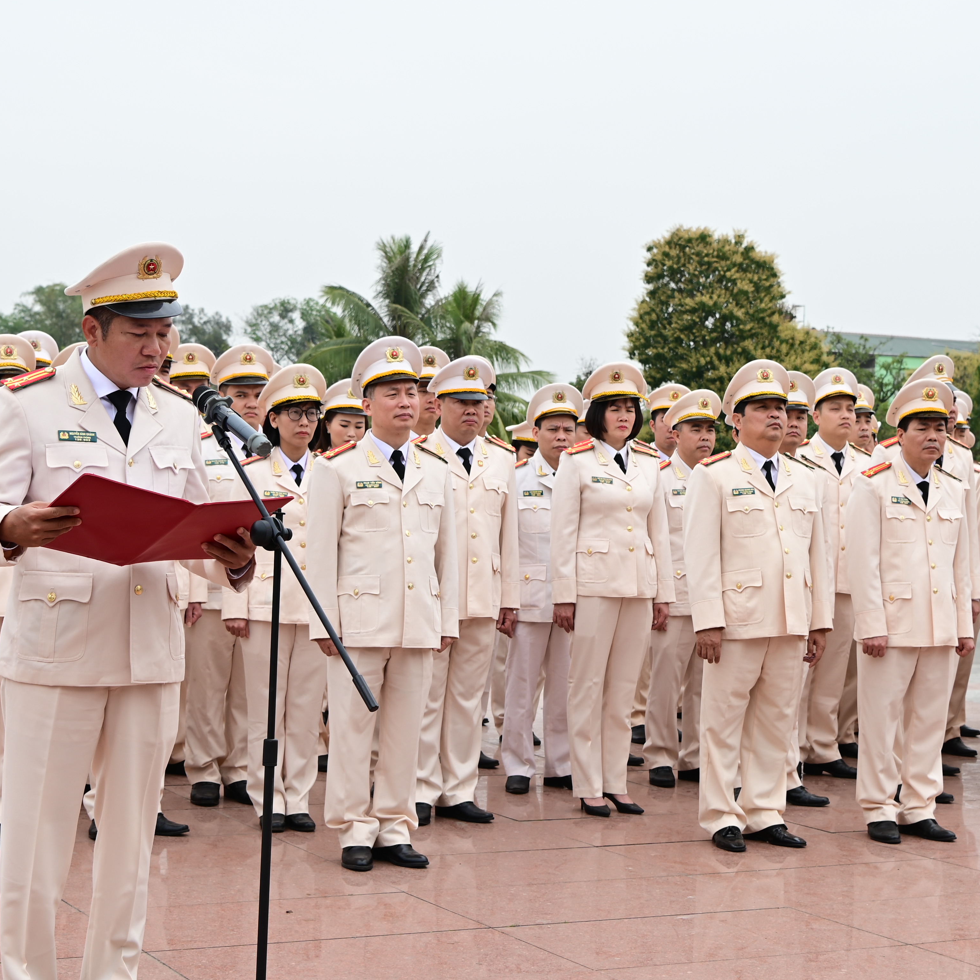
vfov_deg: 25.7
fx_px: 2146
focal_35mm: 67
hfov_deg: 25.7
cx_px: 575
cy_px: 493
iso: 100
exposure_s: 1/200
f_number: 7.1
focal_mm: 40
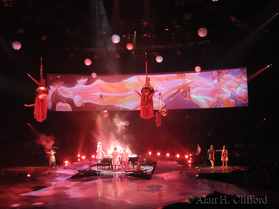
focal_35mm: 35
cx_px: 140
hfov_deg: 52.6
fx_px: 282
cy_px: 104
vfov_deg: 40.7
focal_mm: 7.5
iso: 1600
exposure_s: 1/30
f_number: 2.5
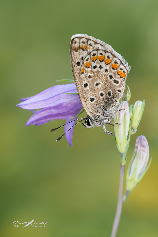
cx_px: 79
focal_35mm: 180
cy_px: 118
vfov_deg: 11.4
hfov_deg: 7.6
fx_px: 1185
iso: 100
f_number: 16
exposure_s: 1/2.5
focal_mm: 180
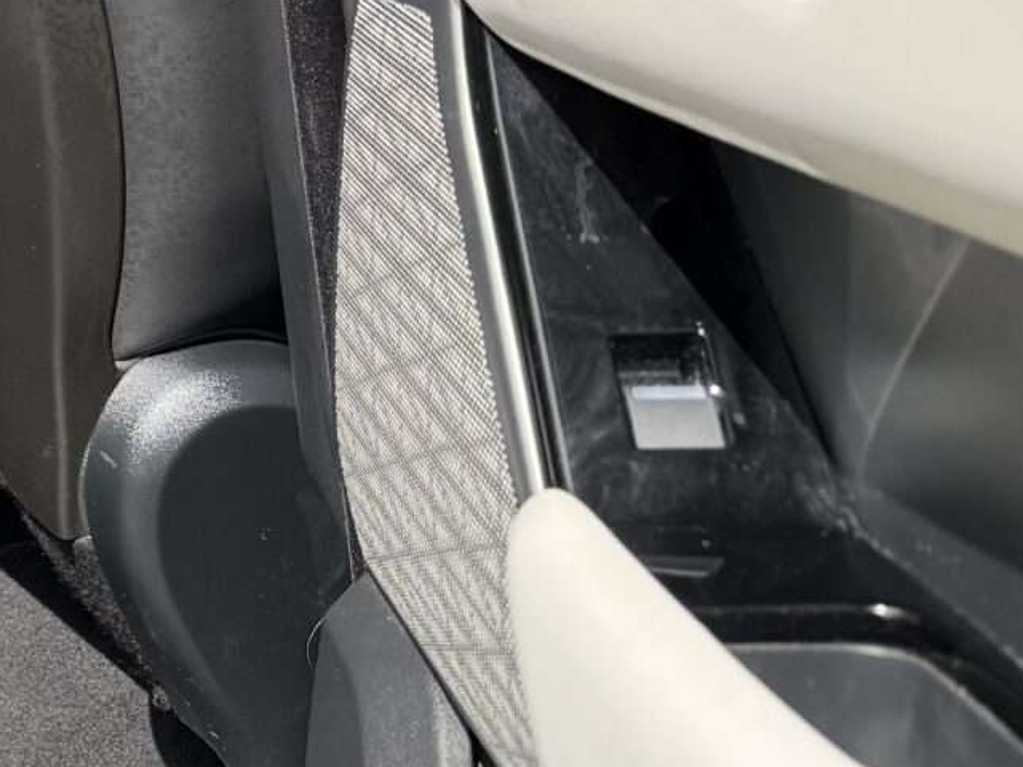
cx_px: -871
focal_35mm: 96
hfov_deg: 16.7
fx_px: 2837
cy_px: -240
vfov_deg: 14.7
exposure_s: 1/1553
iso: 100
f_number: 1.78
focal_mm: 6.76
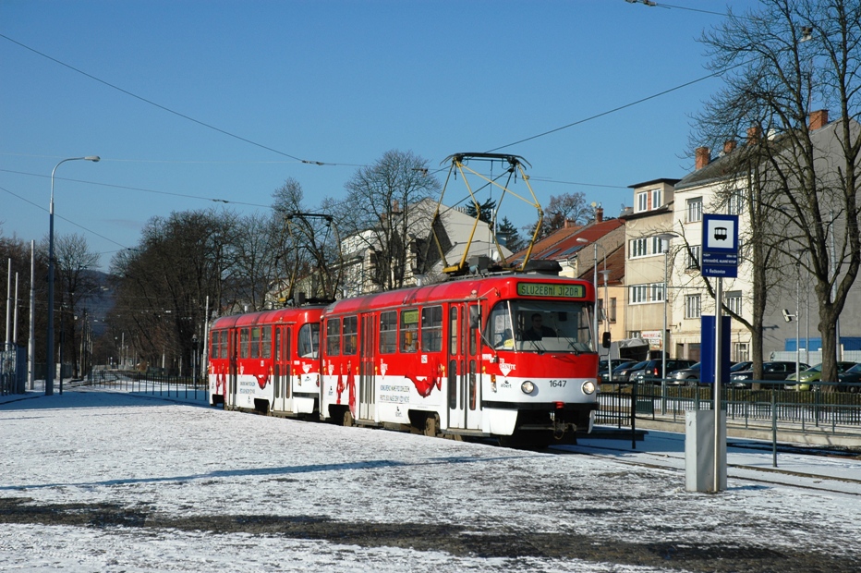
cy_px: 286
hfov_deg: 28.1
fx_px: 1721
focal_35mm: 72
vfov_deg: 18.9
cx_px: 430
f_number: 8
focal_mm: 48
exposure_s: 1/800
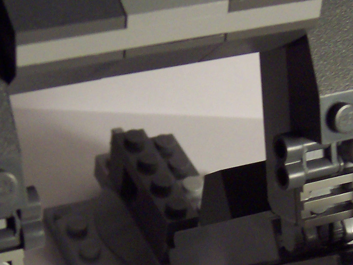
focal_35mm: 128
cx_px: 212
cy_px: 243
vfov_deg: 11.5
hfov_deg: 15.4
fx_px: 1305
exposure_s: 1/30
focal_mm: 8
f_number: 3.4
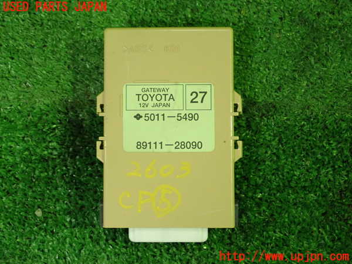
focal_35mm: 61
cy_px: 132
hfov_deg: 31.7
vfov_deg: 24.0
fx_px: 620
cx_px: 176
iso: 1000
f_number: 3.6
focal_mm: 11.01
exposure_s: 1/60
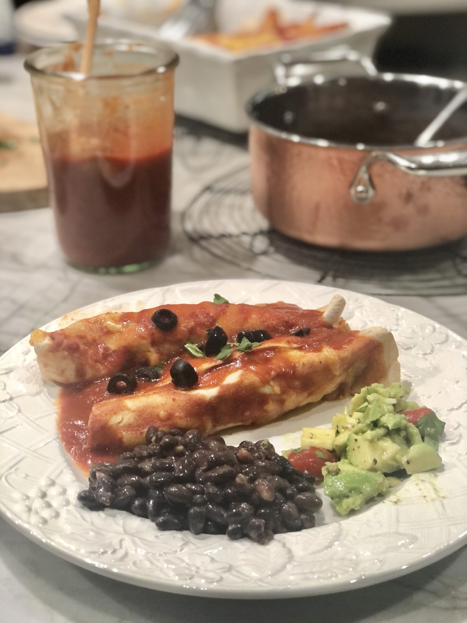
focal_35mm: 57
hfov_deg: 25.7
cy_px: 312
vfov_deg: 33.8
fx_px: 1025
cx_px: 234
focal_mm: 6.6
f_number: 2.8
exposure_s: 1/30
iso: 250
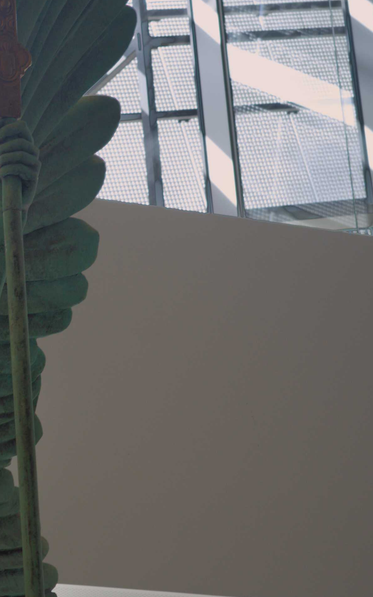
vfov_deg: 16.3
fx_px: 2082
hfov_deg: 9.8
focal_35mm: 128
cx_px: -235
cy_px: 336
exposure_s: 1/125
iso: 100
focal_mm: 26
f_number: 2.8
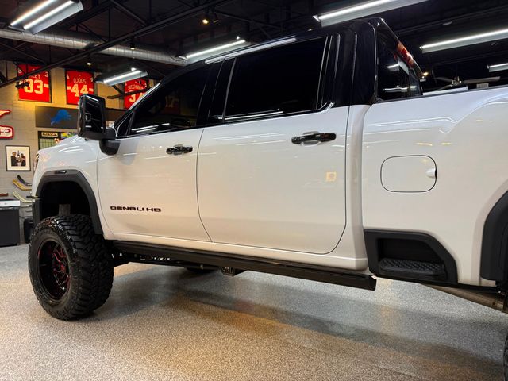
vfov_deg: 56.8
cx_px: 254
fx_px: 352
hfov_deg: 71.6
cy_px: 190
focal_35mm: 24
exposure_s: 1/60
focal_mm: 6.76
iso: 125
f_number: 1.78
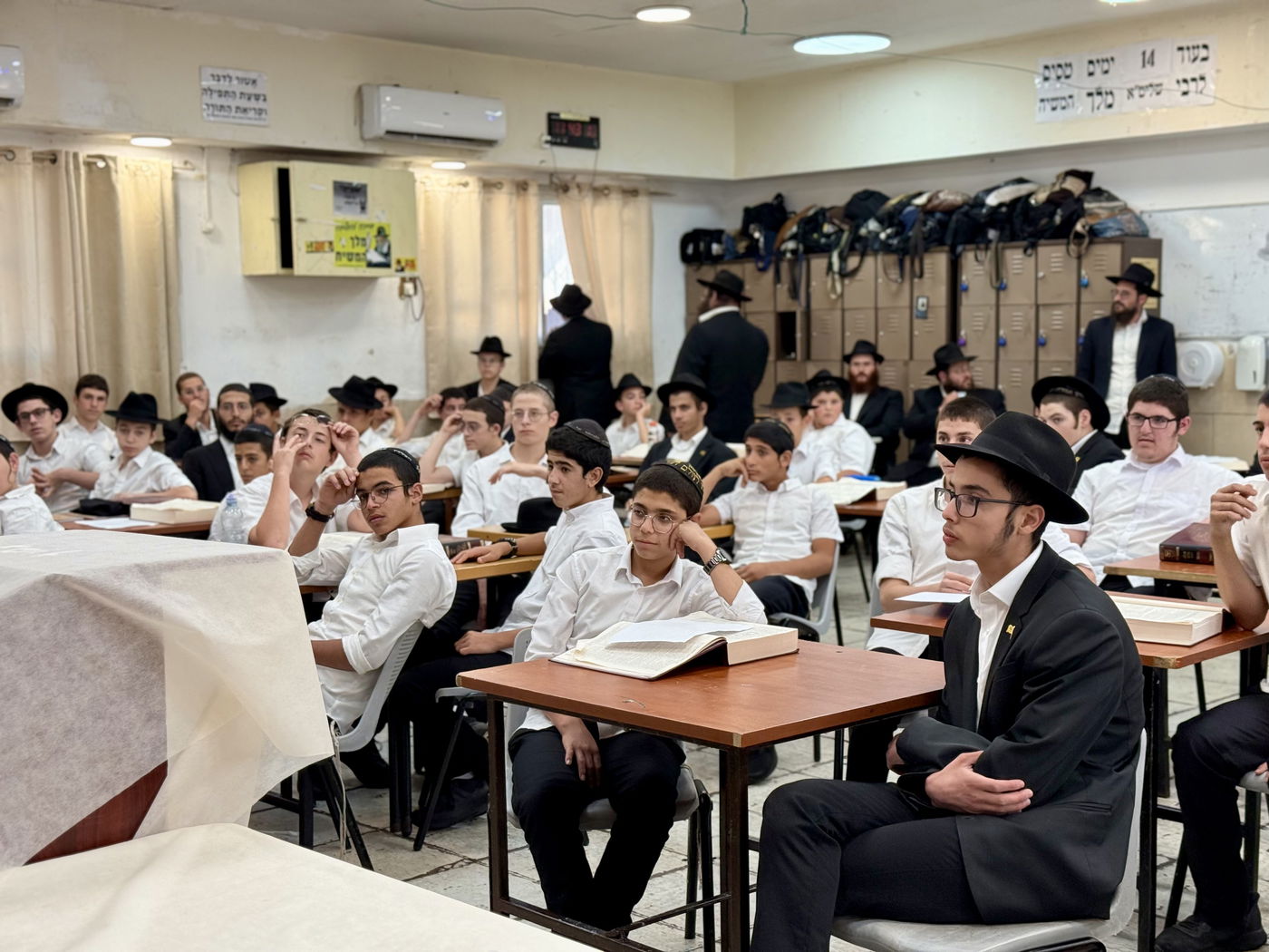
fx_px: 1760
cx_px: 634
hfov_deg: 39.7
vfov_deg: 30.3
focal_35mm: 48
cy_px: 476
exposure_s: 1/174
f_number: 1.78
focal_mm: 6.76
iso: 125
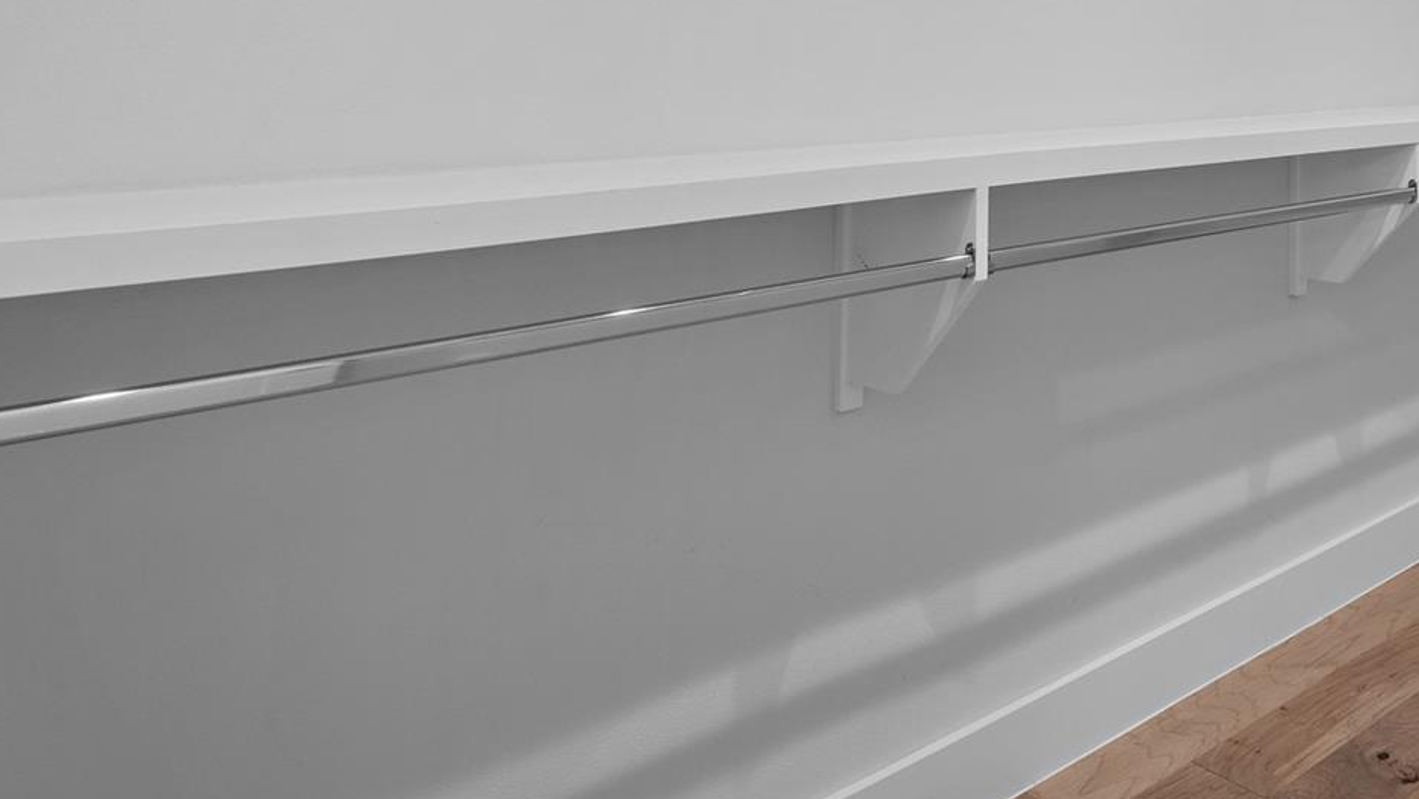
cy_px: 46
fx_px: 1204
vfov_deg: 34.2
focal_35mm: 32
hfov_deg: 54.6
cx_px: 1227
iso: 100
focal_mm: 14
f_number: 8
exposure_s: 1/3
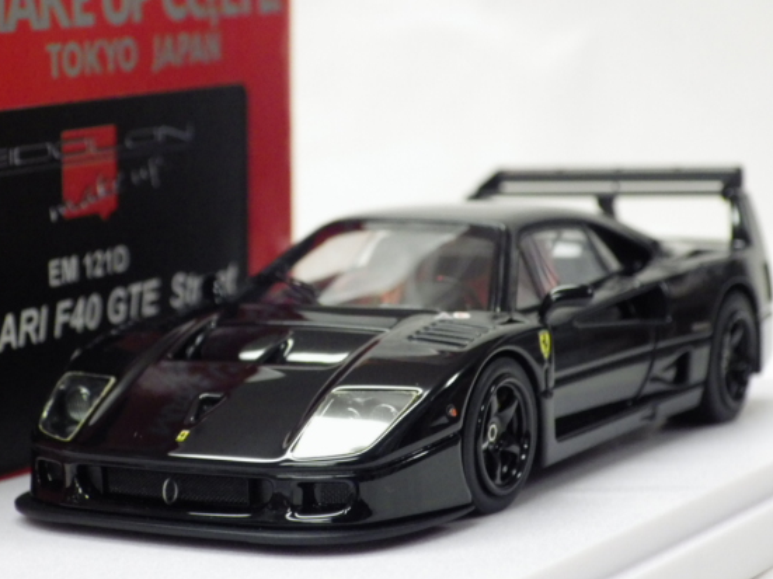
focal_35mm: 101
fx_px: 2255
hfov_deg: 19.4
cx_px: 341
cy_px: 266
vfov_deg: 14.6
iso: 800
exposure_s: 1/40
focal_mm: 15.6
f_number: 4.4
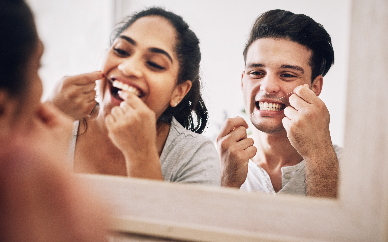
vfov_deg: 24.9
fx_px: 550
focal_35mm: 52
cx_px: 198
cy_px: 116
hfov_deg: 38.9
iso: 160
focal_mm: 50
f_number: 2.5
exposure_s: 1/125
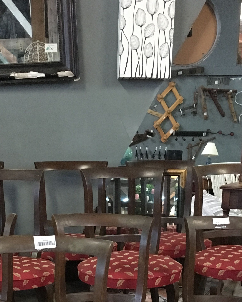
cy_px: 295
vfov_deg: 30.0
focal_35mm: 59
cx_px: 89
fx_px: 528
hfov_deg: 25.7
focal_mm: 4.15
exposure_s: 1/17
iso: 320
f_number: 2.2
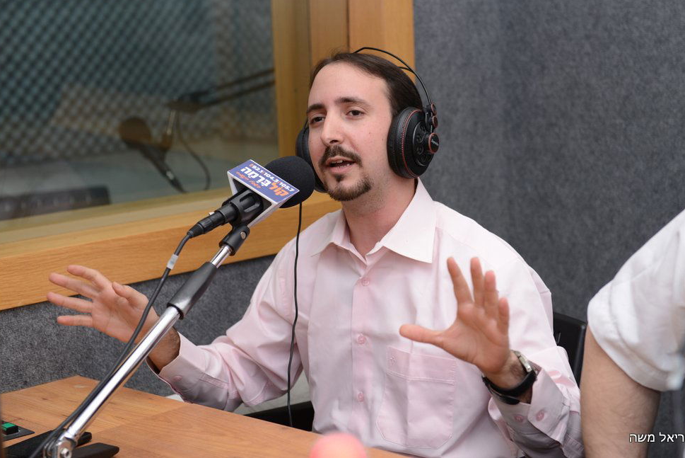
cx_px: 352
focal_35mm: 74
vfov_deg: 18.4
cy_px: 217
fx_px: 1409
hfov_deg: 27.3
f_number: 4
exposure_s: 1/125
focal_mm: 70
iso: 400
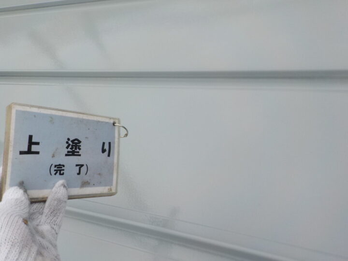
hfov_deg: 60.0
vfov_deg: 46.8
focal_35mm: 30
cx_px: 174
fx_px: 302
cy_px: 130
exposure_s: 1/1000
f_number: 3.3
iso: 125
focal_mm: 4.1
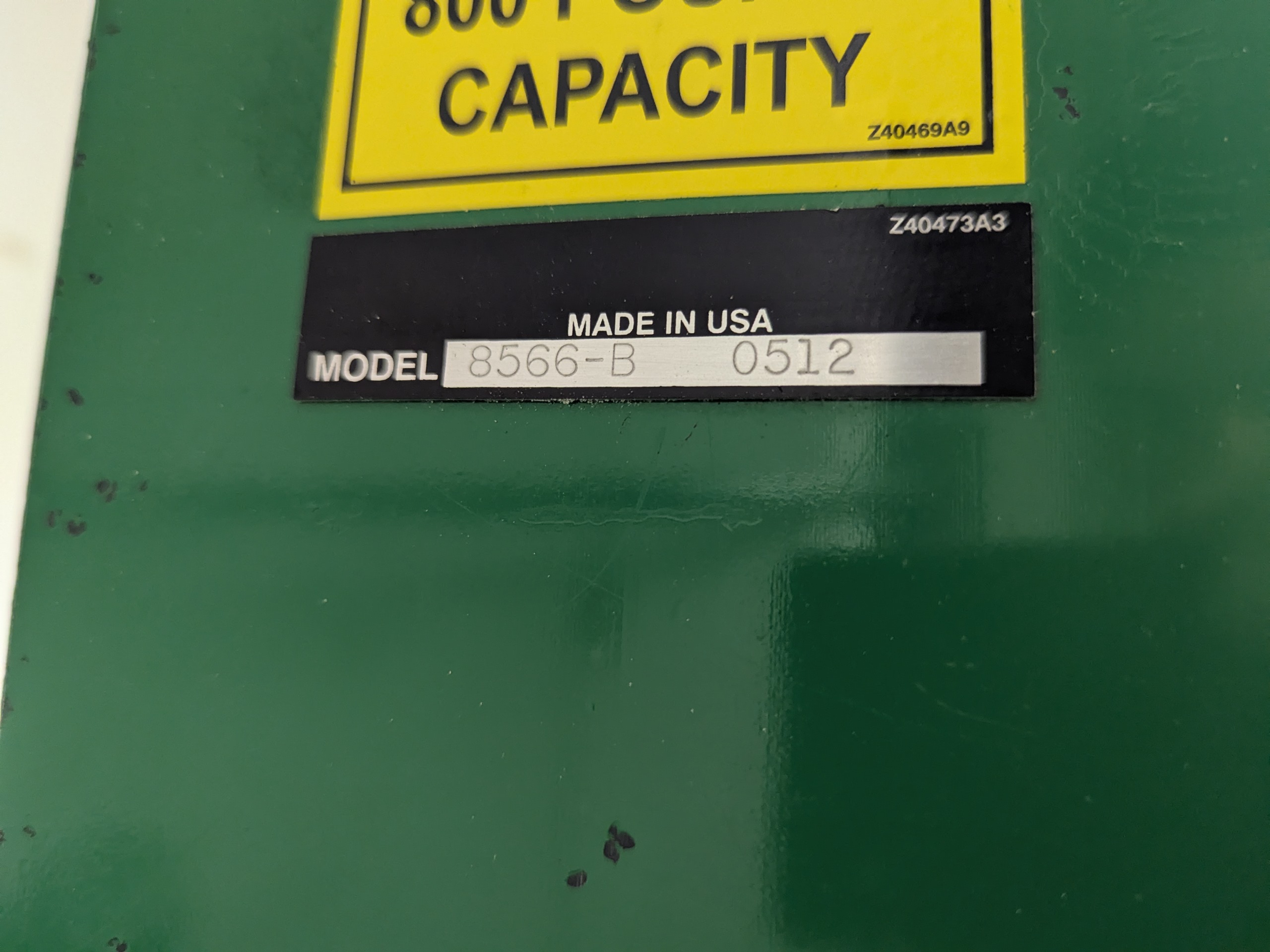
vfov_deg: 56.8
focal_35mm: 24
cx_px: 635
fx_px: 881
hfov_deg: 71.6
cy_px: 476
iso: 917
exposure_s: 1/120
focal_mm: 6.81
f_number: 1.85
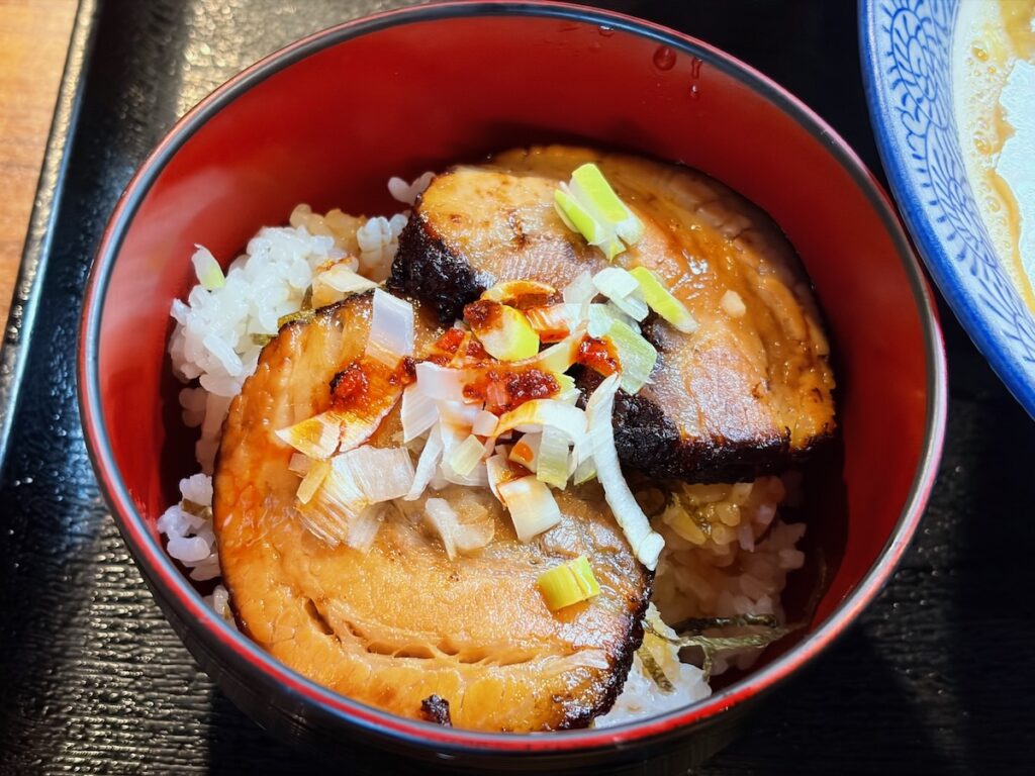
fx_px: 1555
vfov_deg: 28.0
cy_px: 388
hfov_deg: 36.8
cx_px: 518
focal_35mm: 52
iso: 200
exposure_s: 1/33
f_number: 1.6
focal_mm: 5.96
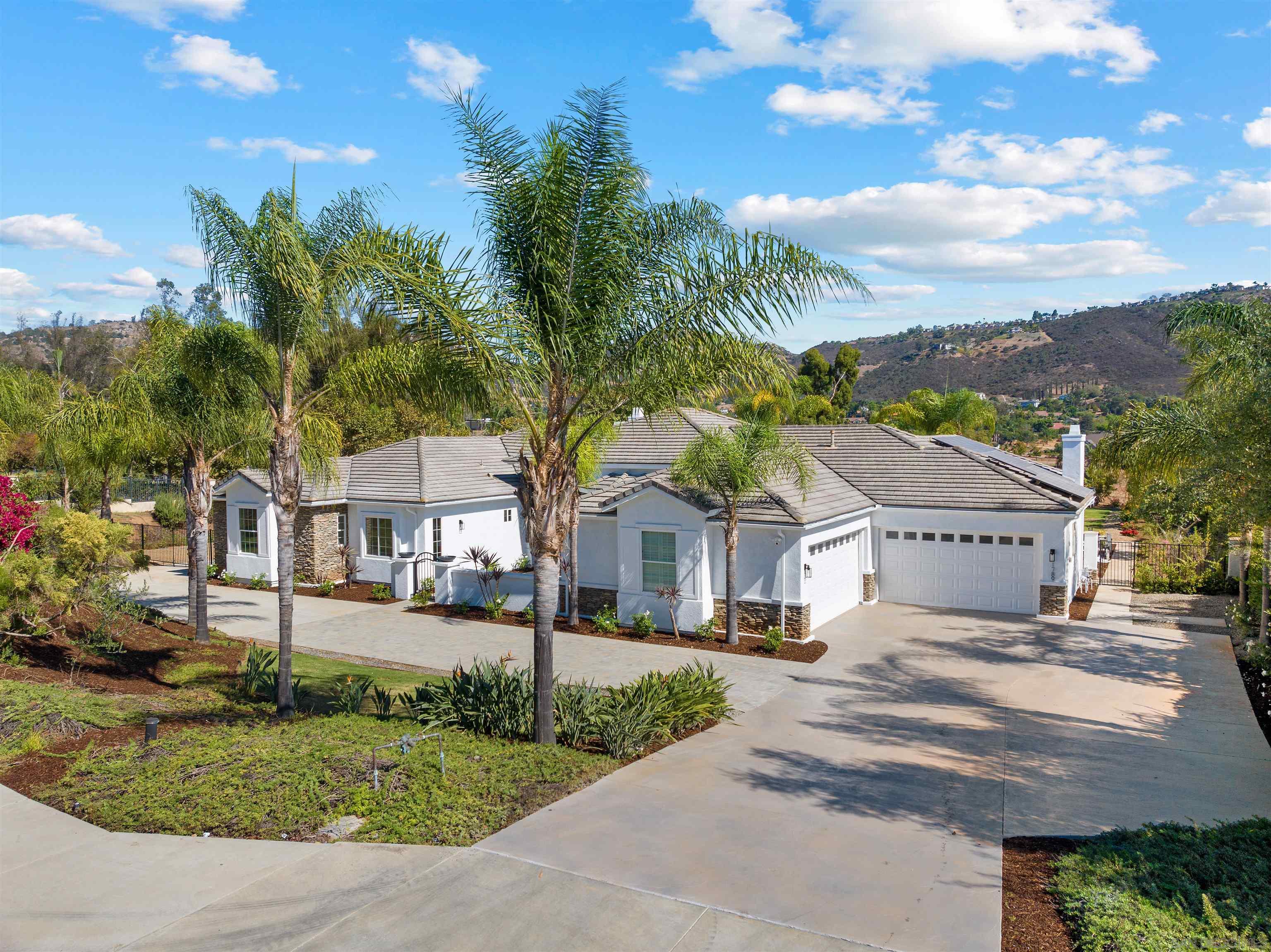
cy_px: 476
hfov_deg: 71.6
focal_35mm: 24
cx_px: 636
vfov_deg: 56.8
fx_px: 881
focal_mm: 12.29
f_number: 2.8
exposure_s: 1/200
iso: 100
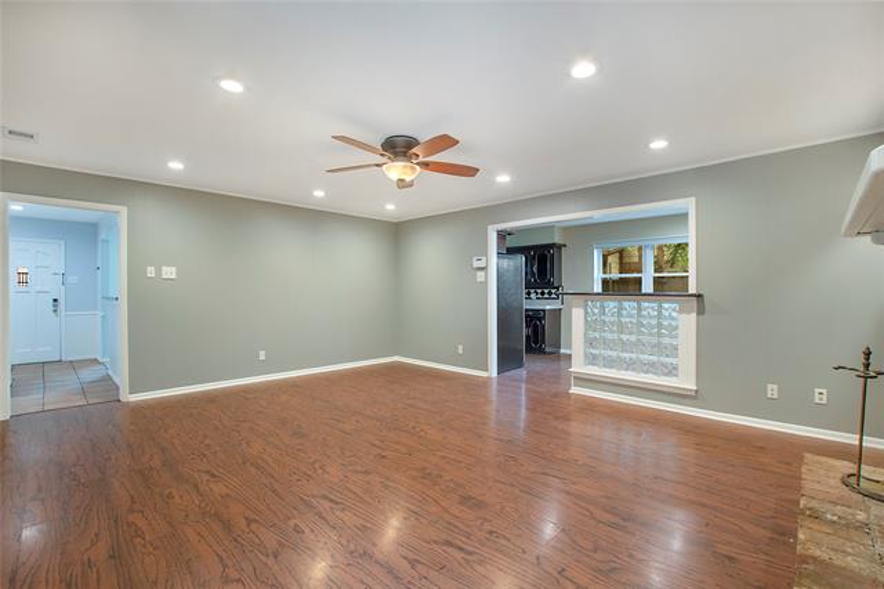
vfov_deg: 77.3
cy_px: 294
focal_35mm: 15
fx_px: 368
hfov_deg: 100.4
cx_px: 442
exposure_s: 1/6
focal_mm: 10
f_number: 7.1
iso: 100
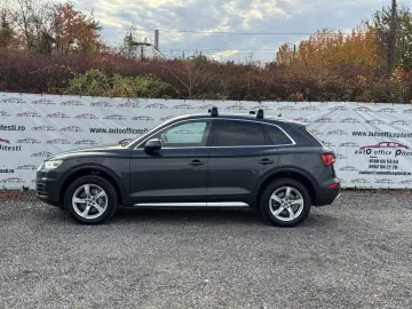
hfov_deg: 39.7
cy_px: 154
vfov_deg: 30.3
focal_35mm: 48
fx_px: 571
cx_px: 206
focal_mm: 6.76
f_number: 1.78
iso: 64
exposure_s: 1/802
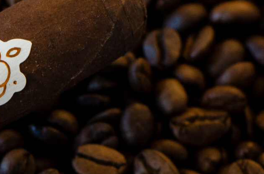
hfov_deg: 6.7
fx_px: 2224
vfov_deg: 4.5
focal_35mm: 304
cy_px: 191
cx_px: -183
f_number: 4.5
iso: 800
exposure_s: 1/60
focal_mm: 50
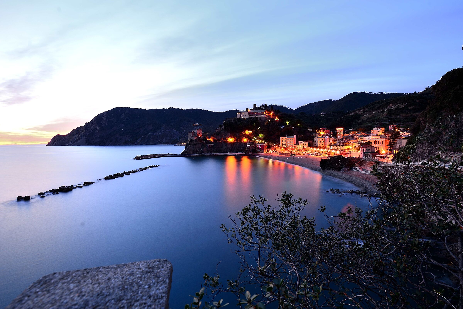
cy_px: 154
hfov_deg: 100.4
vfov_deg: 77.4
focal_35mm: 15
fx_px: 193
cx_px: 232
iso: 100
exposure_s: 15
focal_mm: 15
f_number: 8
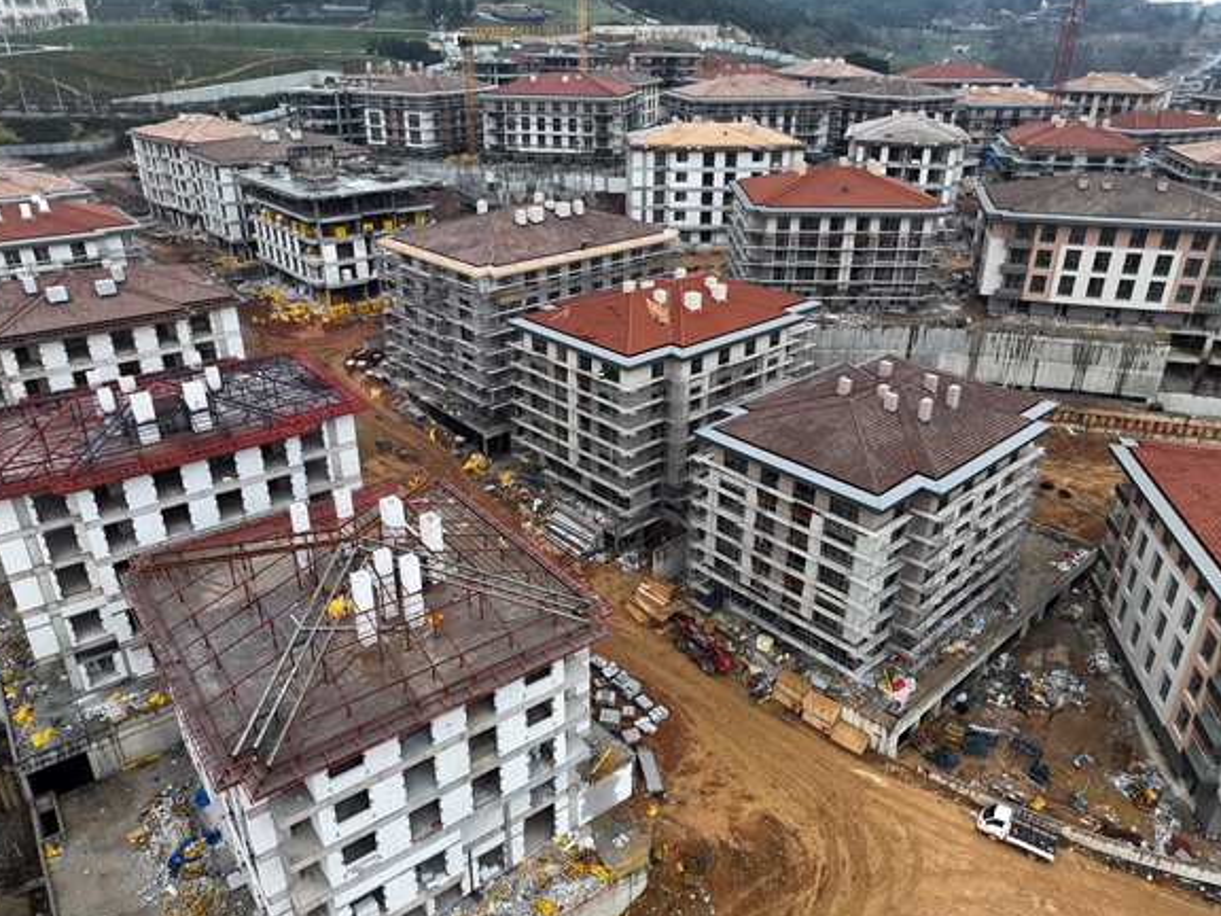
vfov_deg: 54.9
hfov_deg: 69.4
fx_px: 882
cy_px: 452
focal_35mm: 25
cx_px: 604
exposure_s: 1/500
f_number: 2.8
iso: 100
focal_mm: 12.29
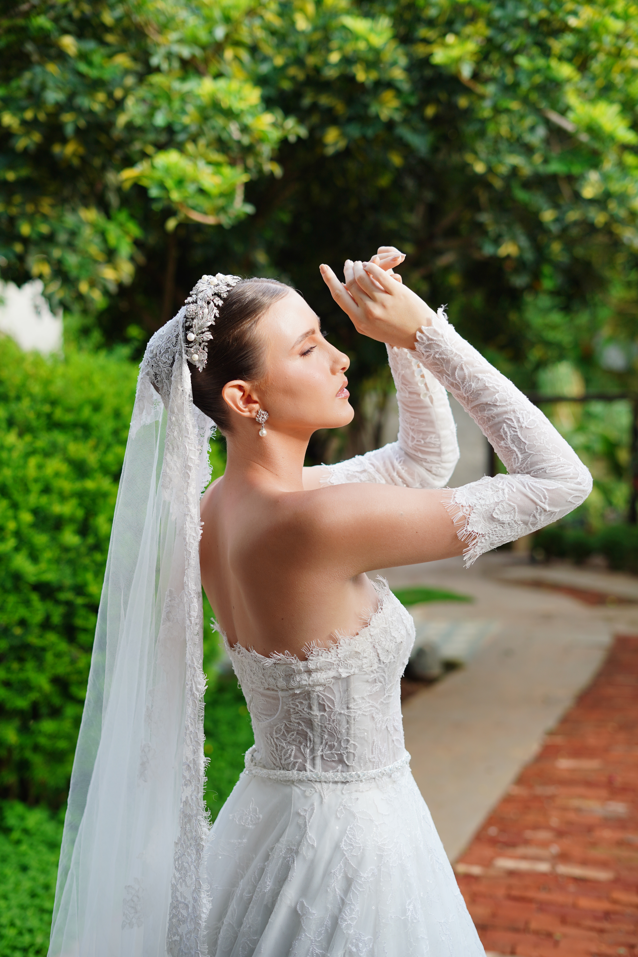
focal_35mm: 50
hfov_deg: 27.0
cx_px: 319
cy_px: 478
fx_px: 1329
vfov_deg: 39.6
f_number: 2.8
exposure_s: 1/200
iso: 125
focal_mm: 50
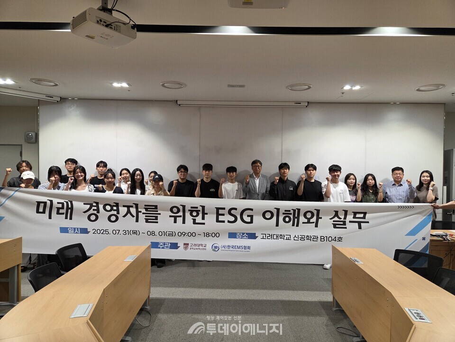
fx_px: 302
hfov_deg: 73.9
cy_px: 171
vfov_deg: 58.9
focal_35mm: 23
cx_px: 228
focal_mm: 5.4
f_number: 1.8
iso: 160
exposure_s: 1/120
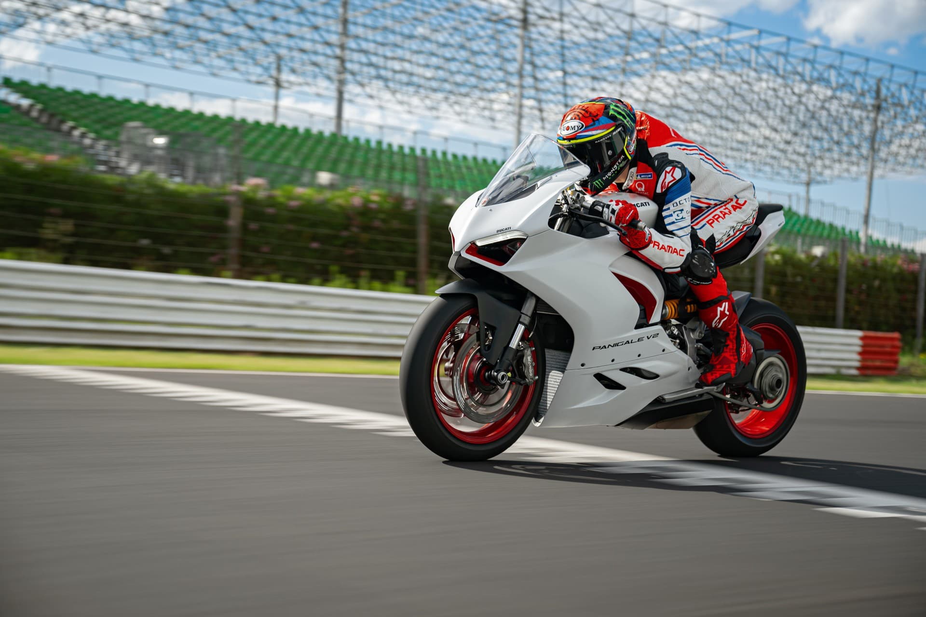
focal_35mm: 50
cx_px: 463
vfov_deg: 27.0
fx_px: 1286
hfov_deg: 39.6
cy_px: 308
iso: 200
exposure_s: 1/125
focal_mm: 50
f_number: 2.8
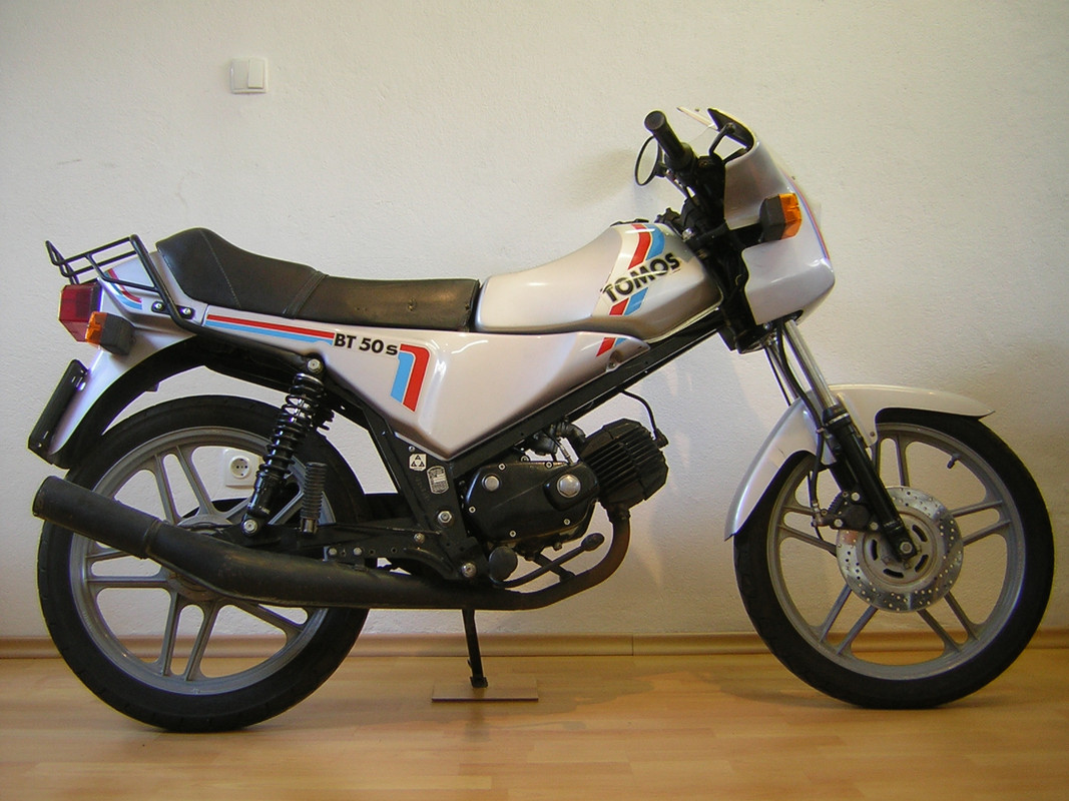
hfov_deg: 51.4
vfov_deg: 39.6
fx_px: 1112
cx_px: 534
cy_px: 400
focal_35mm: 36
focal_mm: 4.7
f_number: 2.6
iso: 50
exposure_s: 1/11.6
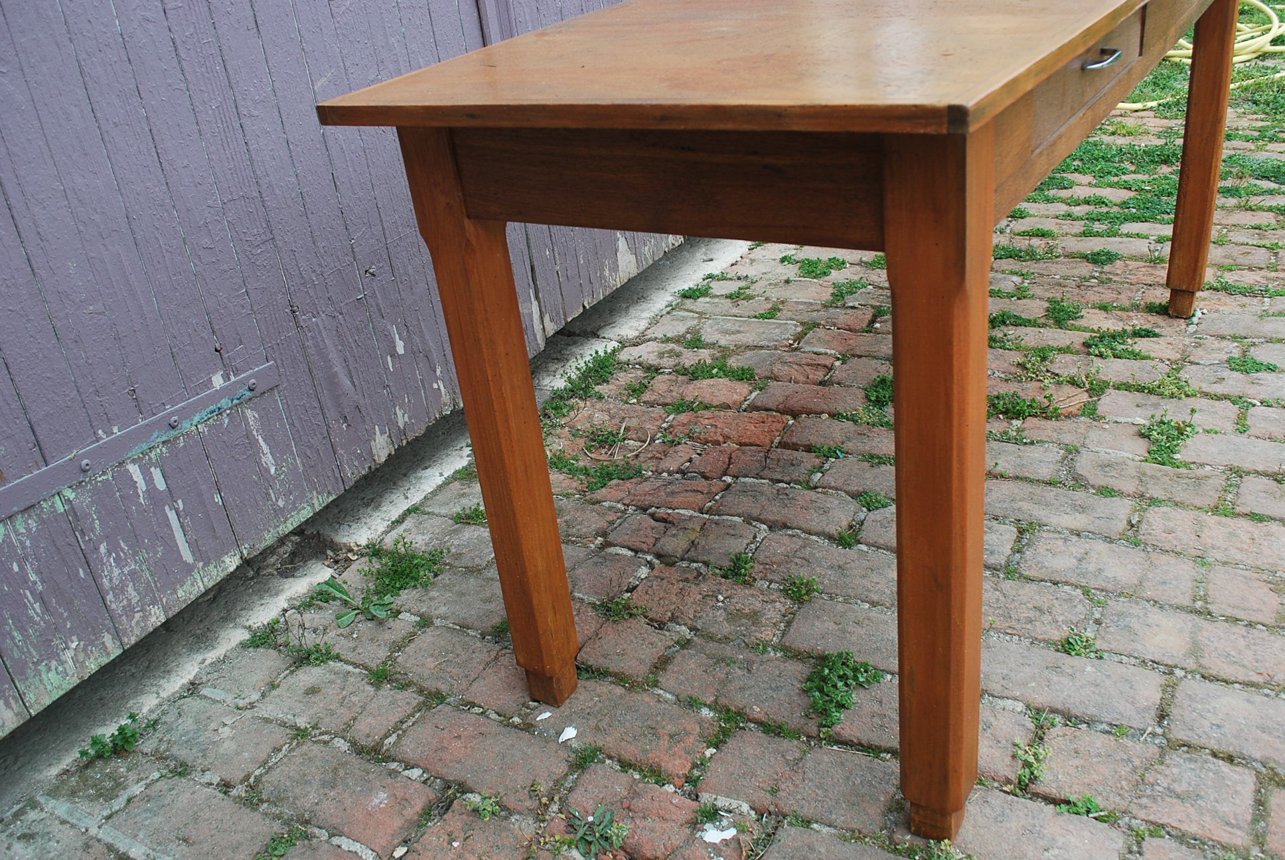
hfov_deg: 61.9
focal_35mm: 30
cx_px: 642
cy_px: 430
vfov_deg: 43.7
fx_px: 1072
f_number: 5.6
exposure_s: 1/125
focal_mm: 20
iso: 200
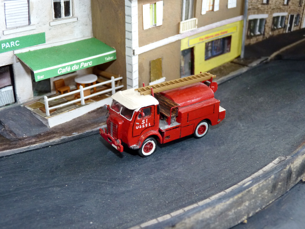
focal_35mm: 45
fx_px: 396
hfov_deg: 42.1
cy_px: 114
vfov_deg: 32.2
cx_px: 152
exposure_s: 1/30
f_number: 3.2
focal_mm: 8
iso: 200
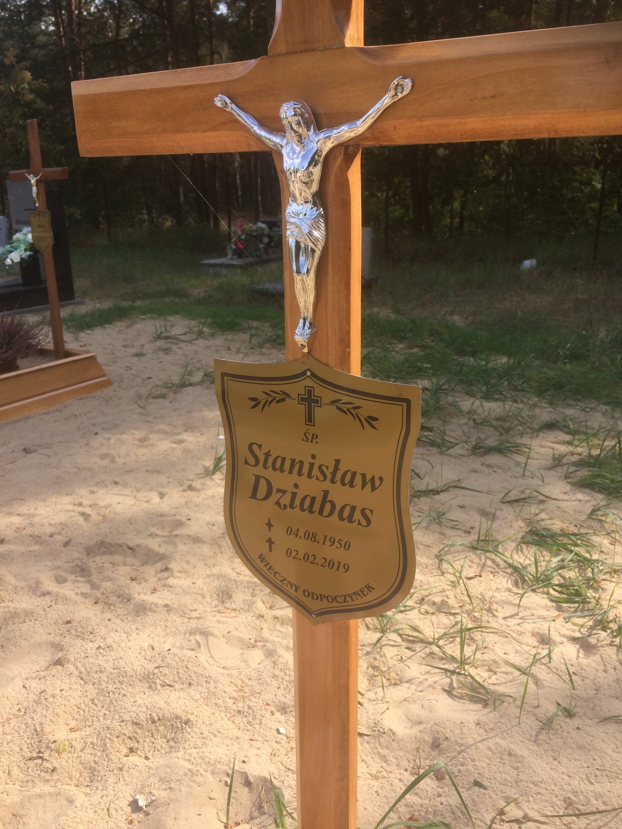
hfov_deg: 48.2
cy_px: 414
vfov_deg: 61.7
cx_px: 311
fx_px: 695
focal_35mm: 29
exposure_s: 1/1109
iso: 32
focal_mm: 4.15
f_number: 2.2
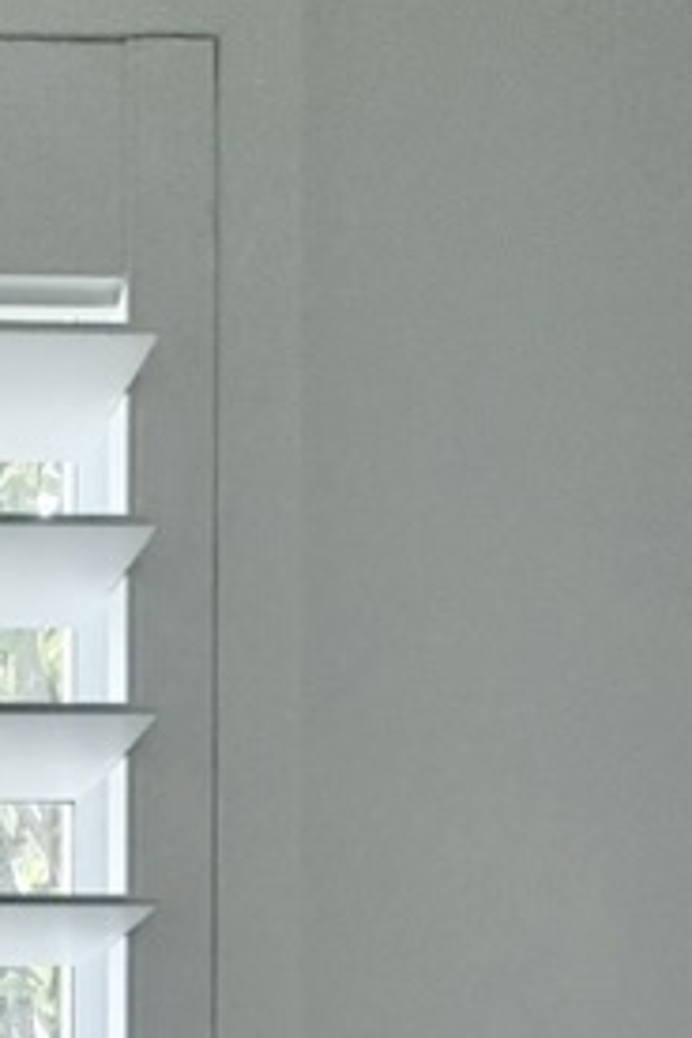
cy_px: 1459
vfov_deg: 28.0
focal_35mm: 54
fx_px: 1557
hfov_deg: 20.0
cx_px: -466
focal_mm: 2.22
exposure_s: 1/203
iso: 64
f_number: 2.2
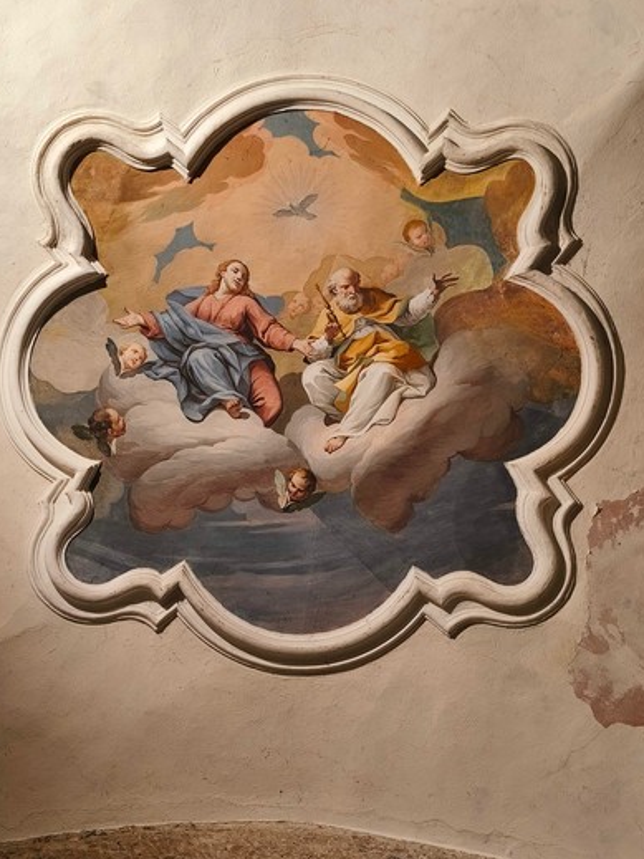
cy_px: 412
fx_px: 918
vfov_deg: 50.1
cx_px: 280
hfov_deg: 38.6
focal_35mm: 37
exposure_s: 1/50
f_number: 1.65
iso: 250
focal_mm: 6.18
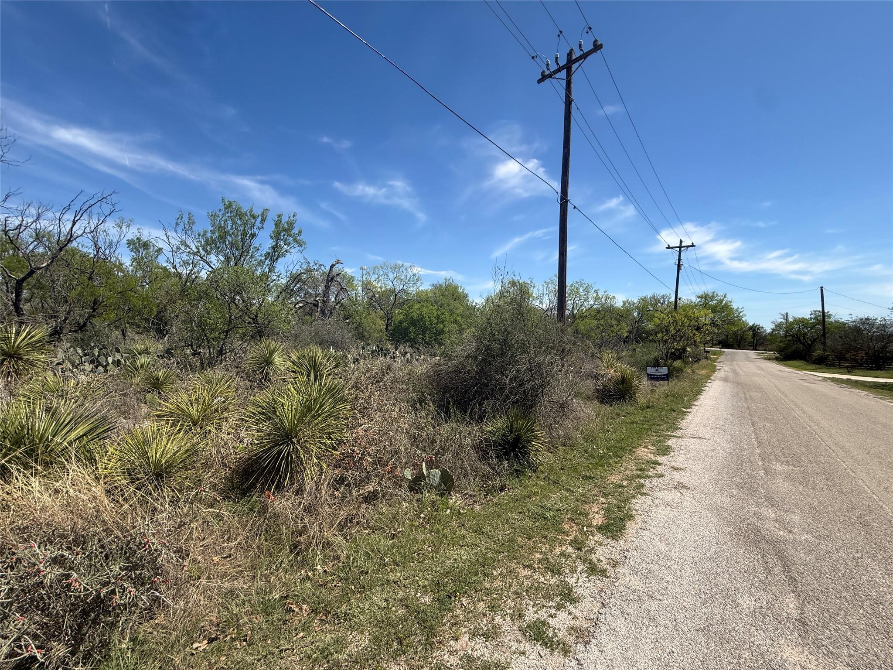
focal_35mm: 14
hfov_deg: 102.1
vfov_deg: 85.7
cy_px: 335
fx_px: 361
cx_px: 446
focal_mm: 2.22
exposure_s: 1/1656
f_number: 2.2
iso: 50
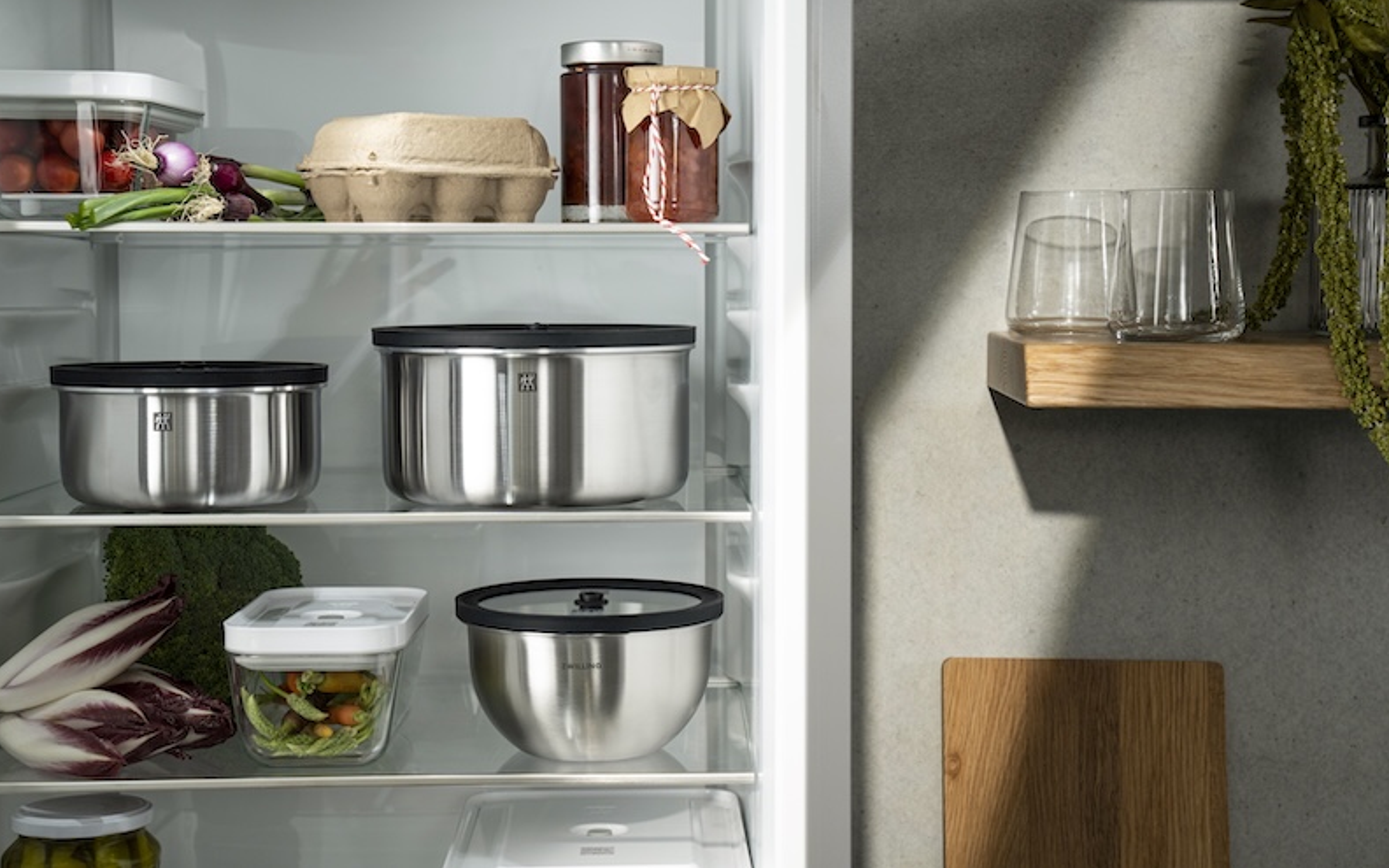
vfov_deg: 18.9
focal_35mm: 69
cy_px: 406
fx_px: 2612
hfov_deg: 29.8
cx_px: 689
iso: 800
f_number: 7.1
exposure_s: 1/50
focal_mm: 67
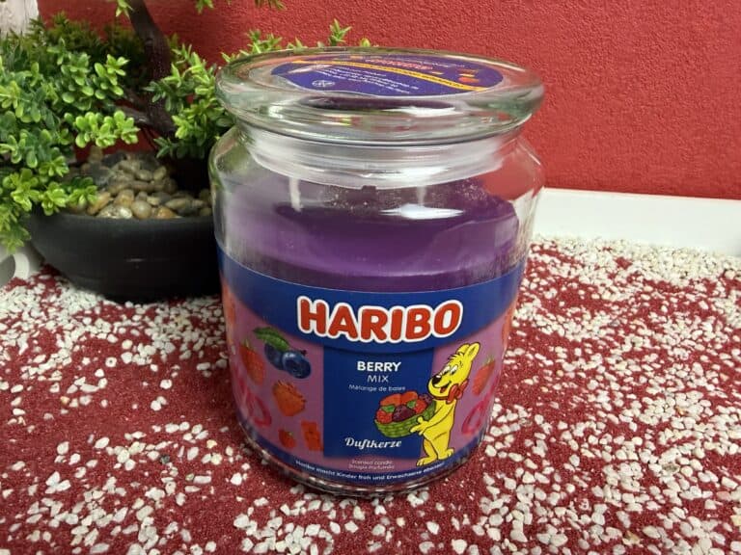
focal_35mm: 24
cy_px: 278
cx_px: 370
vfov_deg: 56.8
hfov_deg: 71.6
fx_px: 514
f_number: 2.2
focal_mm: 2.22
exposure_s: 1/50
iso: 200
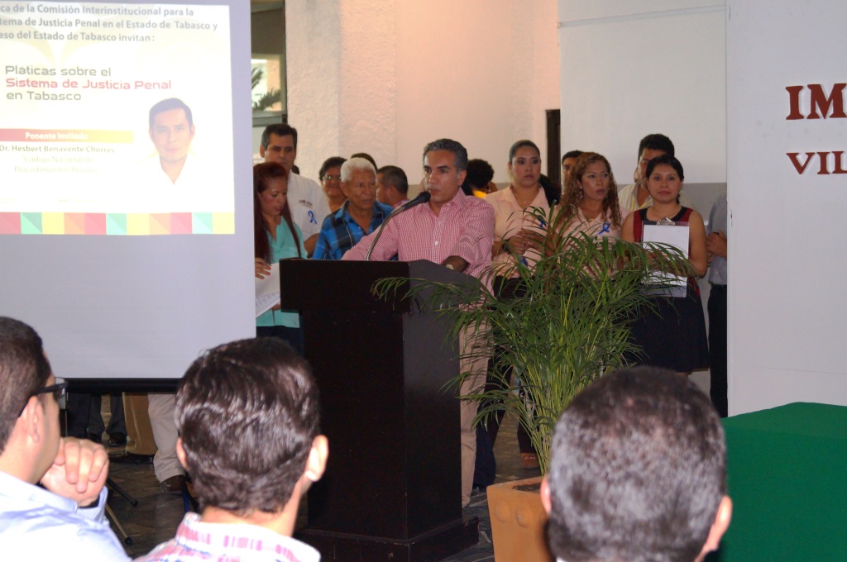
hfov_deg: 30.1
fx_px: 1574
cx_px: 424
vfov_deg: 20.3
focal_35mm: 67
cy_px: 281
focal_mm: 45
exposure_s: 1/160
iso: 800
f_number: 5.6
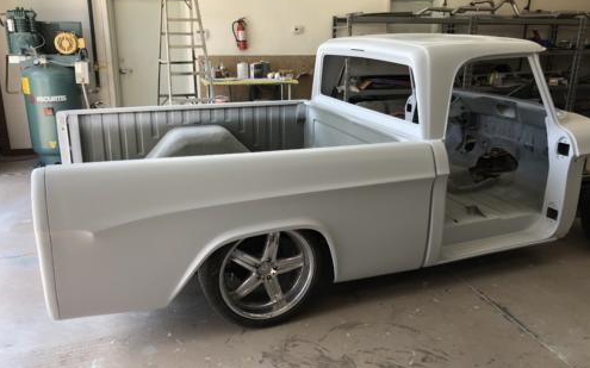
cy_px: 176
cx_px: 293
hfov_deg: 62.9
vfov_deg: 41.8
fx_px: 482
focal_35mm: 30
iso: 25
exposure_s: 1/120
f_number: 1.8
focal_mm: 3.99
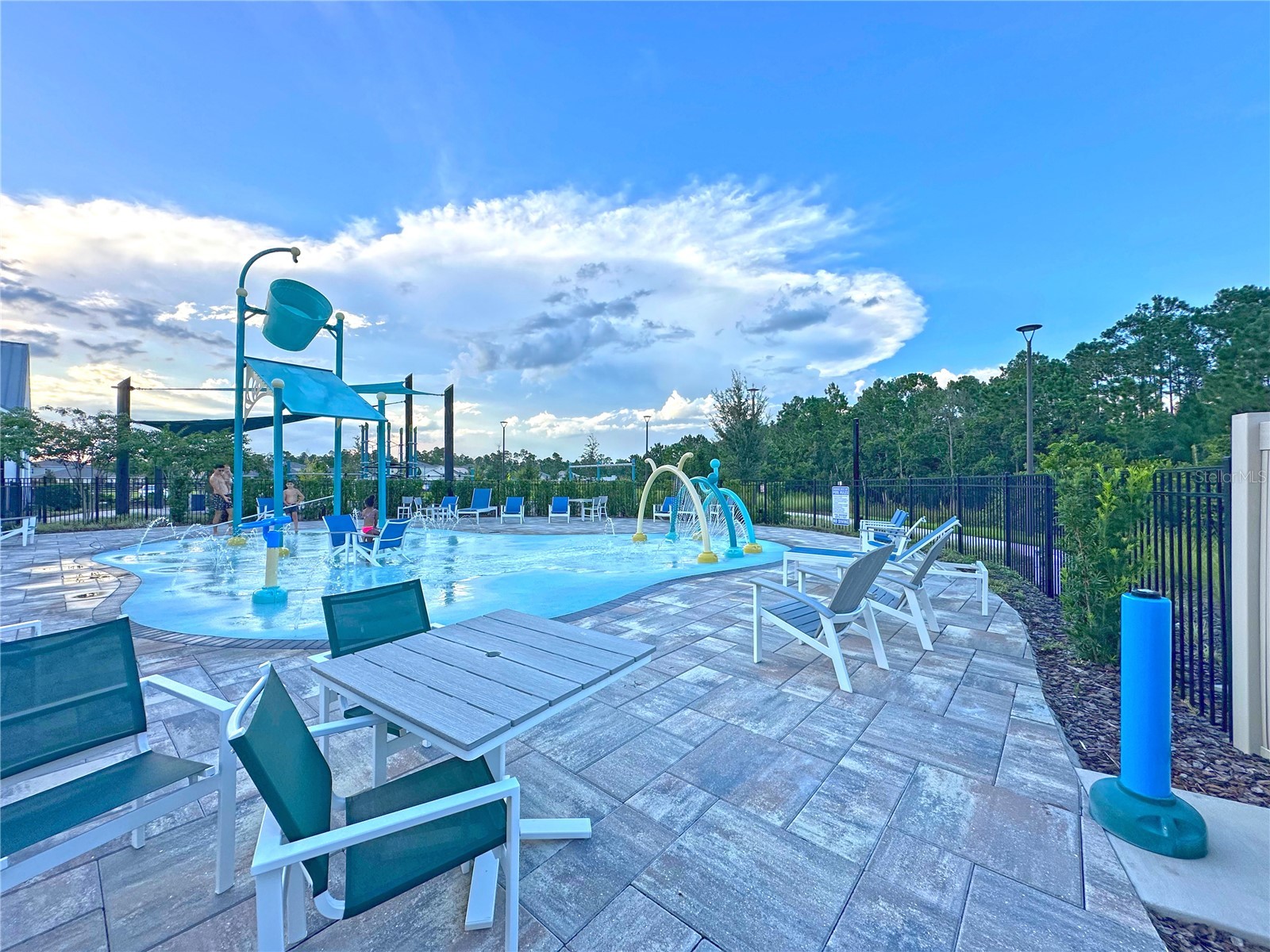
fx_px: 514
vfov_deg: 85.7
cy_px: 476
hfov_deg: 102.1
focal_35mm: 14
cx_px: 635
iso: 40
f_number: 2.2
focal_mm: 2.22
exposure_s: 1/489
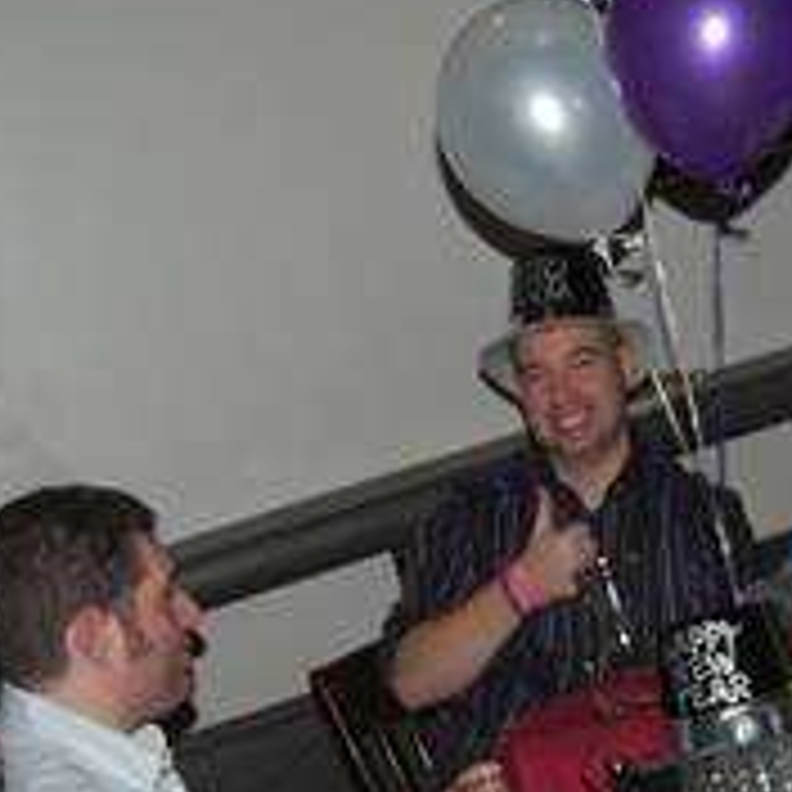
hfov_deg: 18.4
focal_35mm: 94
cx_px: 518
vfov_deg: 18.2
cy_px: 684
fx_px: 2433
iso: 400
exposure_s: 1/60
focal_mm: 26
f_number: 4
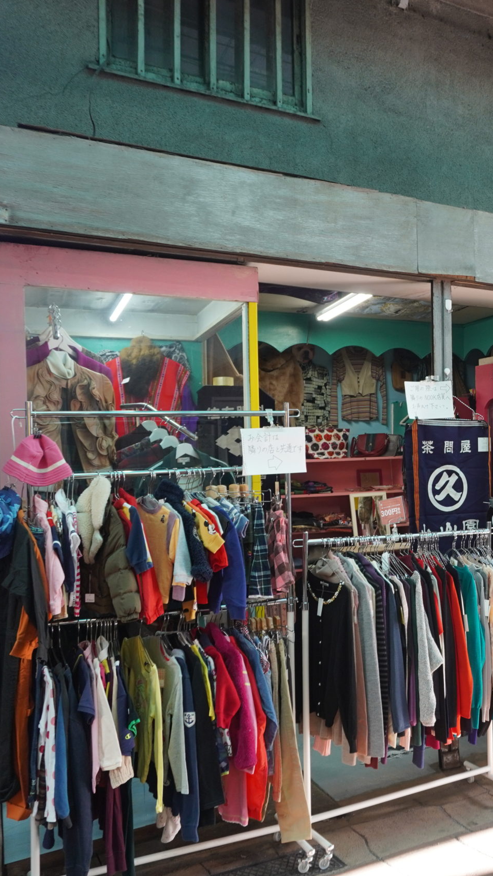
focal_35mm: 38
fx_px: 883
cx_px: 527
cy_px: 440
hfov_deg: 28.6
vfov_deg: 52.8
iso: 320
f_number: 4
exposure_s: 1/60
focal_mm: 16
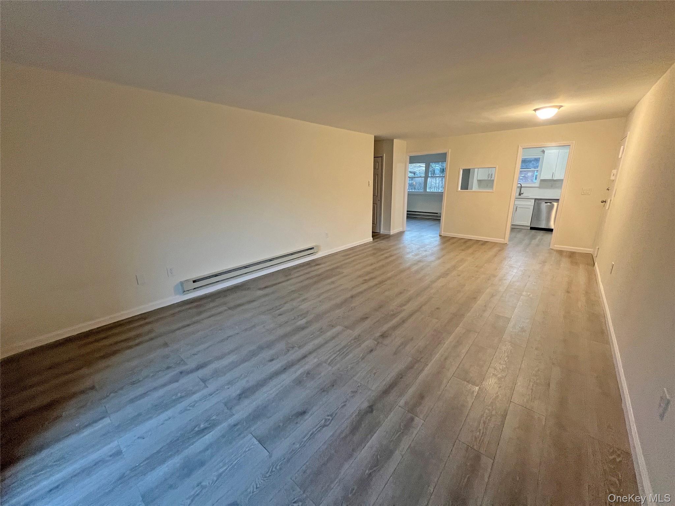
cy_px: 253
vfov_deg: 89.9
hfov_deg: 106.2
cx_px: 338
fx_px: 253
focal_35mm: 13
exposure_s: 1/60
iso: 250
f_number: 1.8
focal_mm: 1.57
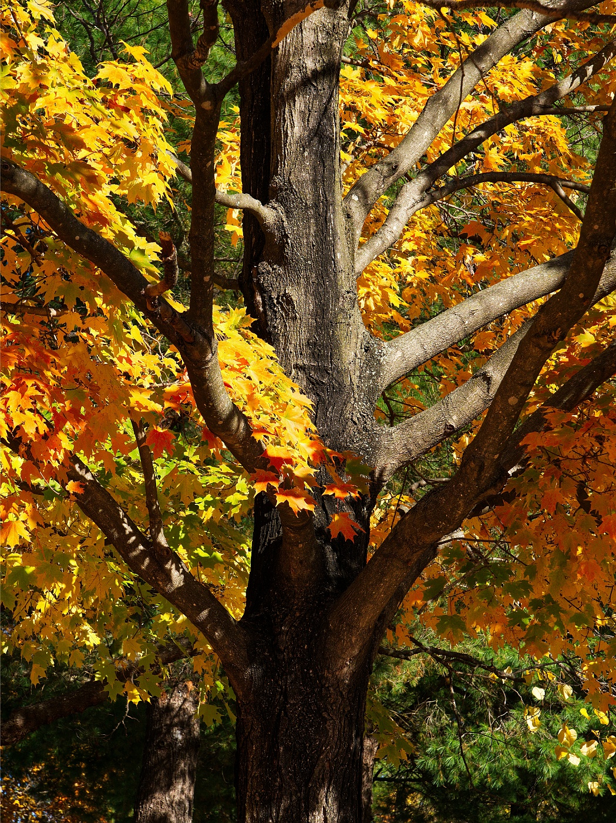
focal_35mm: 104
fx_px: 2469
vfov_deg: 18.9
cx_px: 308
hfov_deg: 14.2
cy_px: 412
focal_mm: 52
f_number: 8
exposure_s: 1/200
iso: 200
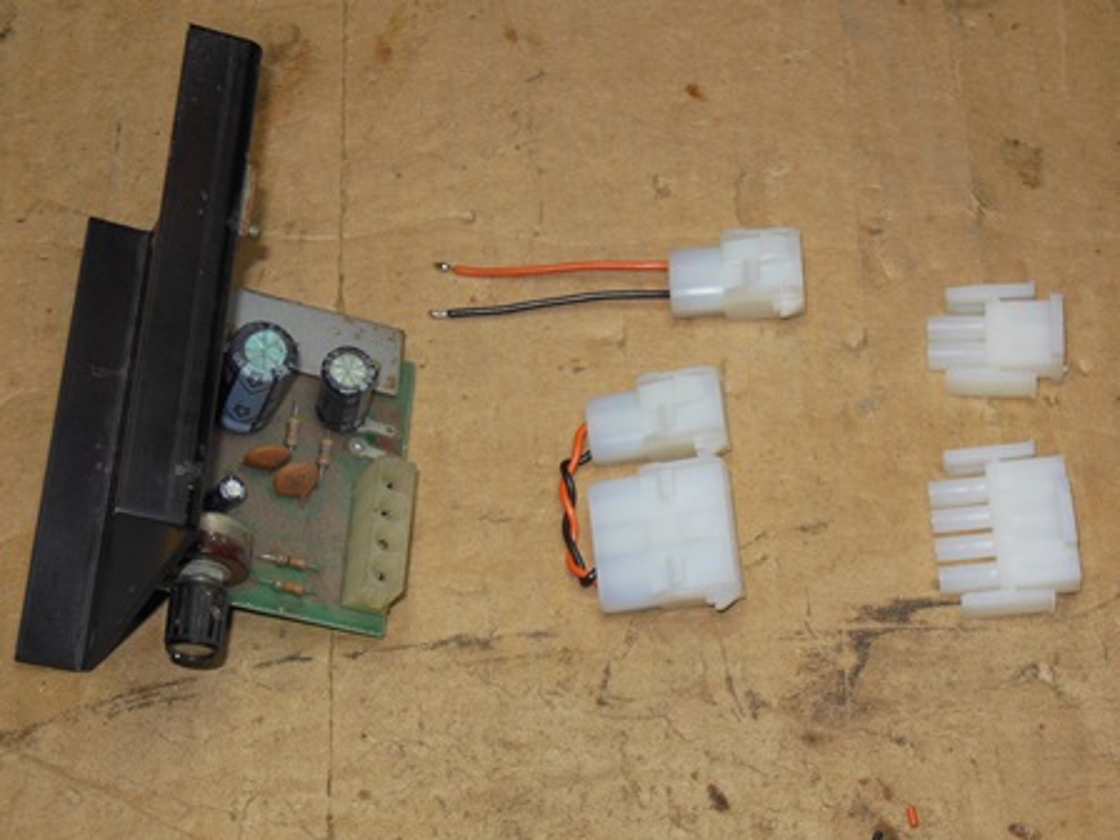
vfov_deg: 22.3
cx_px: 560
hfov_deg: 29.4
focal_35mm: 66
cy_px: 420
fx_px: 2135
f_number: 4.3
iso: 125
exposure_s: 1/60
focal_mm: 11.7
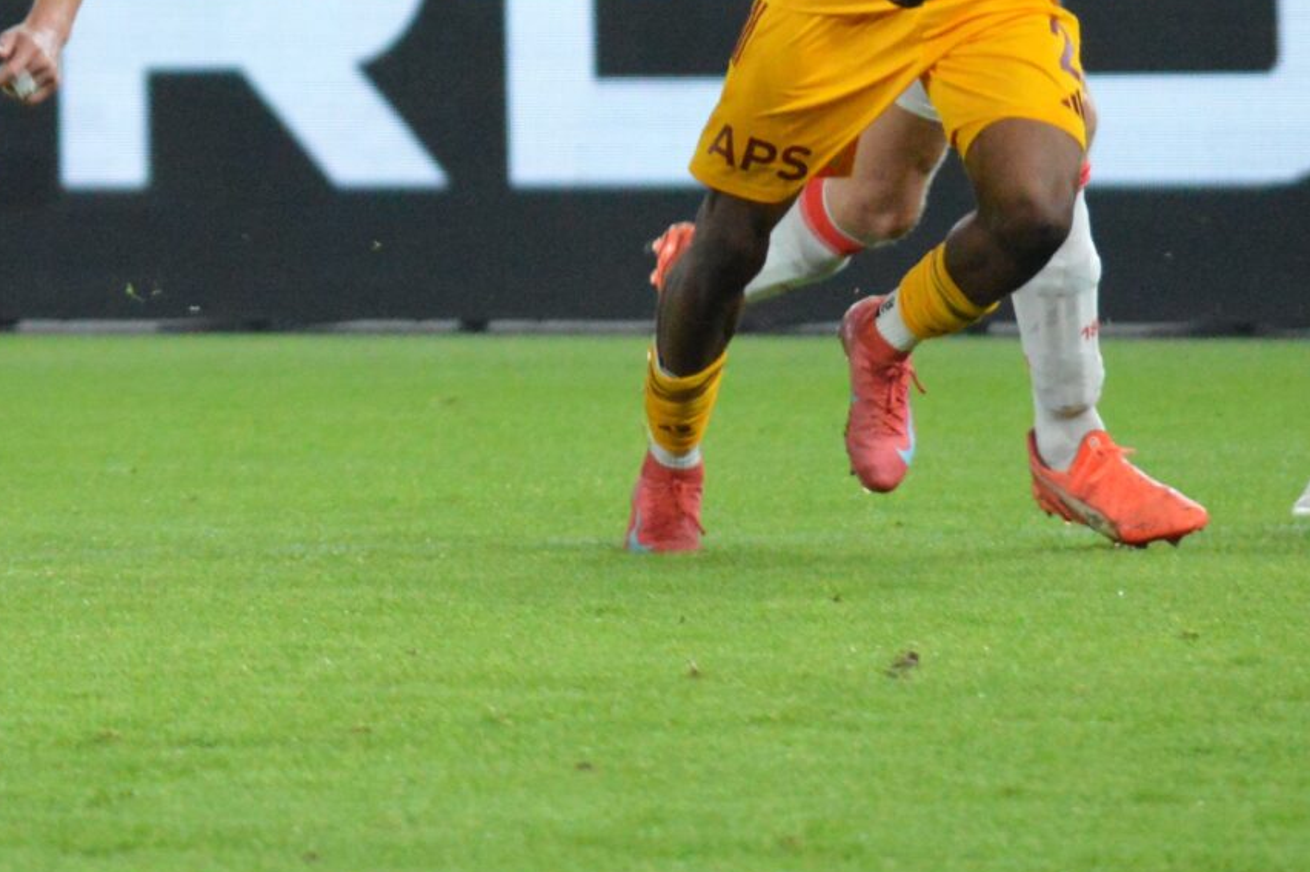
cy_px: -185
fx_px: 25402
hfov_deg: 3.0
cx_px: -189
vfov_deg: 2.0
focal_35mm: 699
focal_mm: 155
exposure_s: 1/640
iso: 3200
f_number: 5
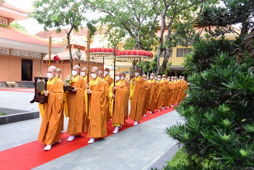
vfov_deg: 41.2
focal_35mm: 32
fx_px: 226
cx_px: 127
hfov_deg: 58.7
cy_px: 85
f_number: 6.3
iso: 400
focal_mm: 32
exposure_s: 1/160
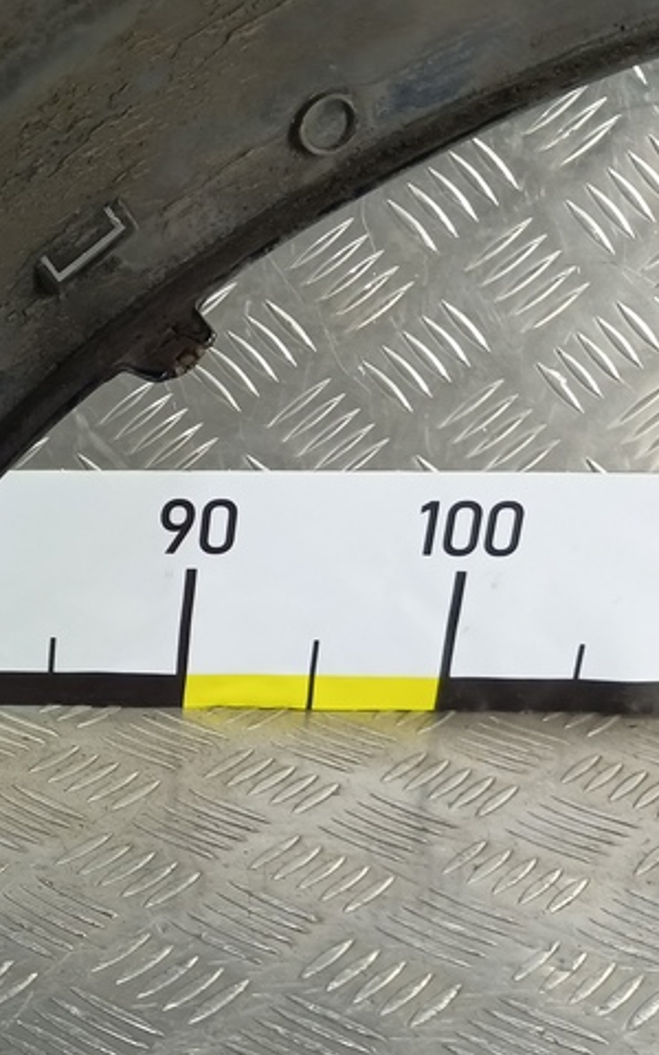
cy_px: 451
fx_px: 1494
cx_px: -384
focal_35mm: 52
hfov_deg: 20.5
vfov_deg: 38.8
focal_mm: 4.11
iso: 165
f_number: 1.6
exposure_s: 1/33.3
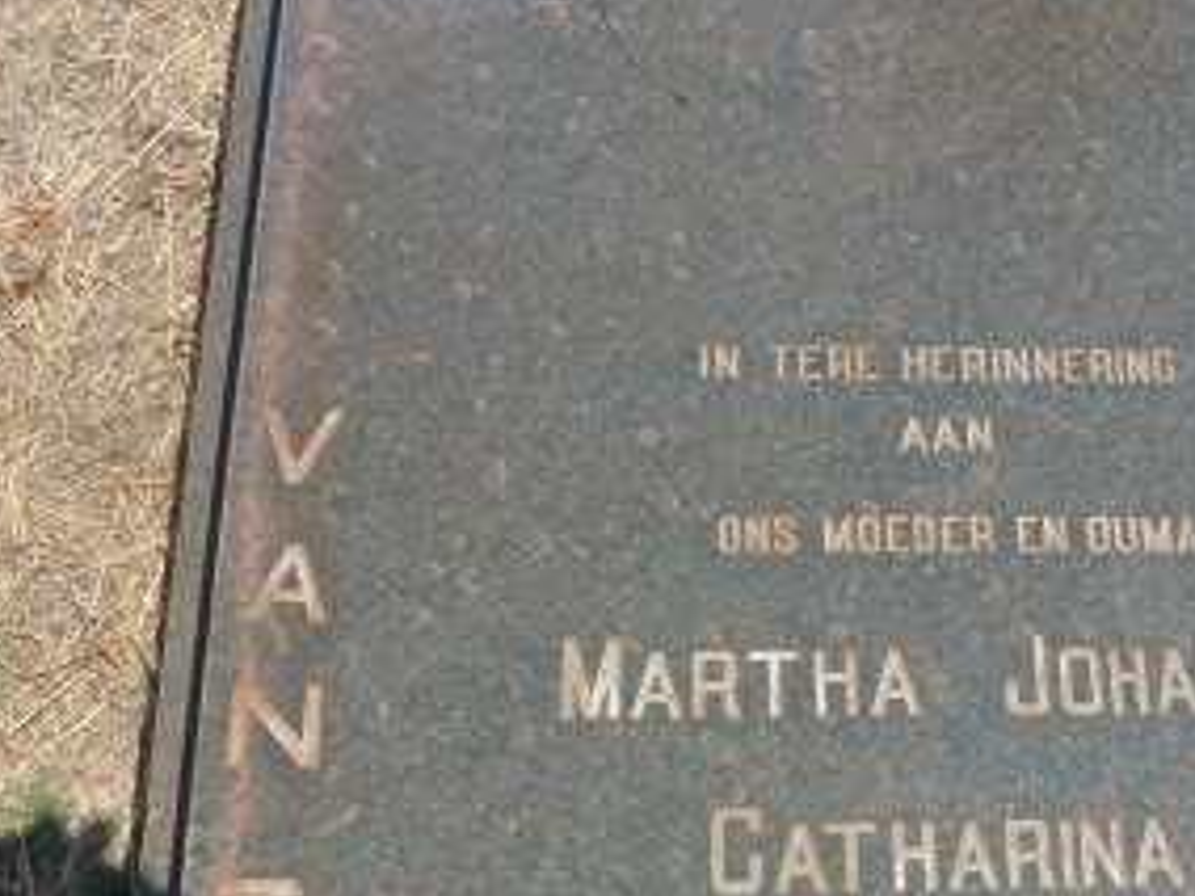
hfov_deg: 34.7
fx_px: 1864
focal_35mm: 54
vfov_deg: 26.3
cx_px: 909
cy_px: 770
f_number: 4
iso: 100
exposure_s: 1/800
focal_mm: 4.3
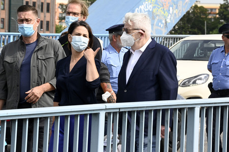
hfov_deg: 6.9
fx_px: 1907
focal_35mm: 300
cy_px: 76
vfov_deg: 4.6
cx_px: 114
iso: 2000
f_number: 20
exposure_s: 1/500
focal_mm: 300
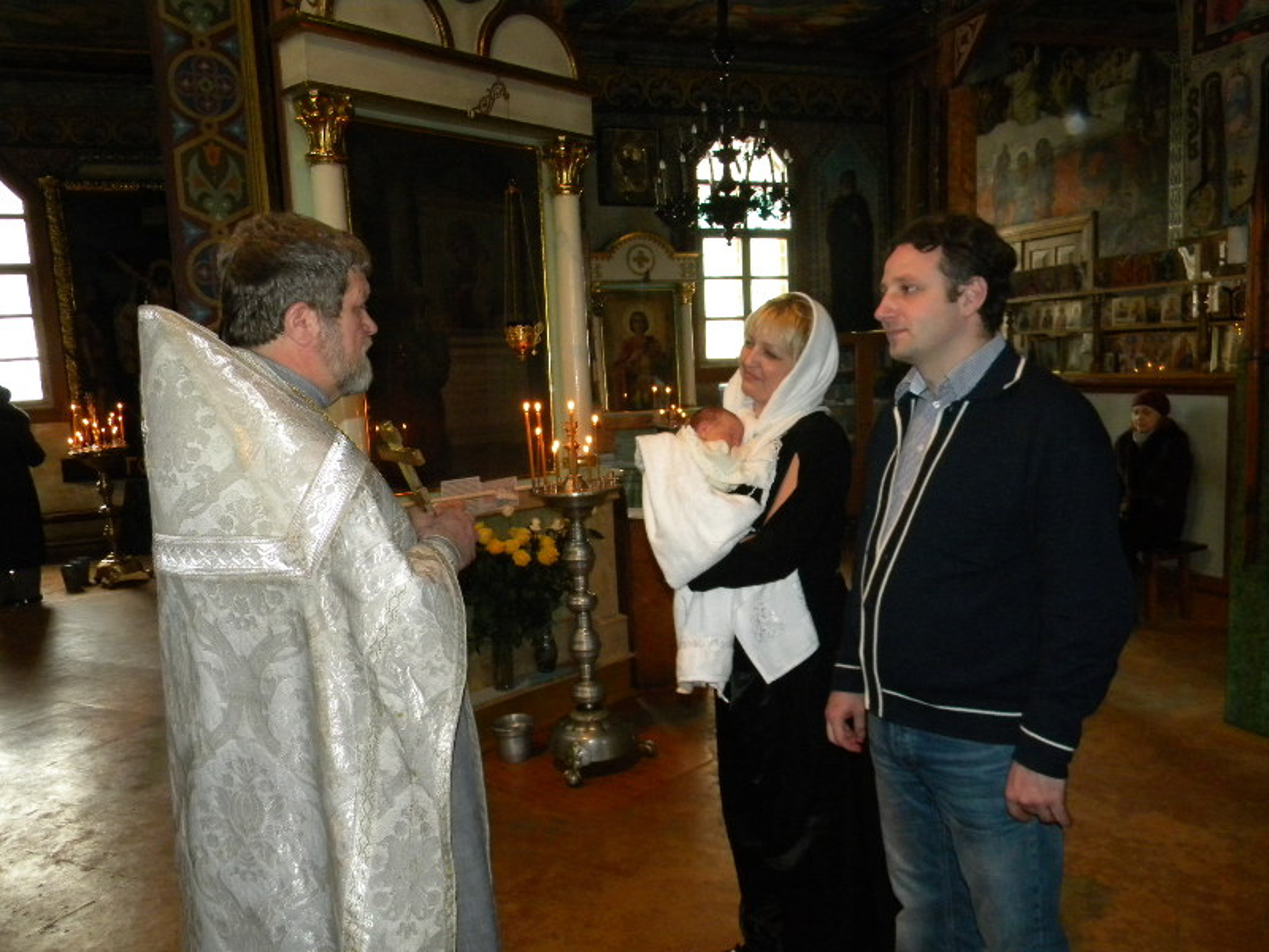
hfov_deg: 63.4
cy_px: 476
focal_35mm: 28
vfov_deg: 49.7
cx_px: 634
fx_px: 1026
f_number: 3.5
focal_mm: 5
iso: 400
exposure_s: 1/26
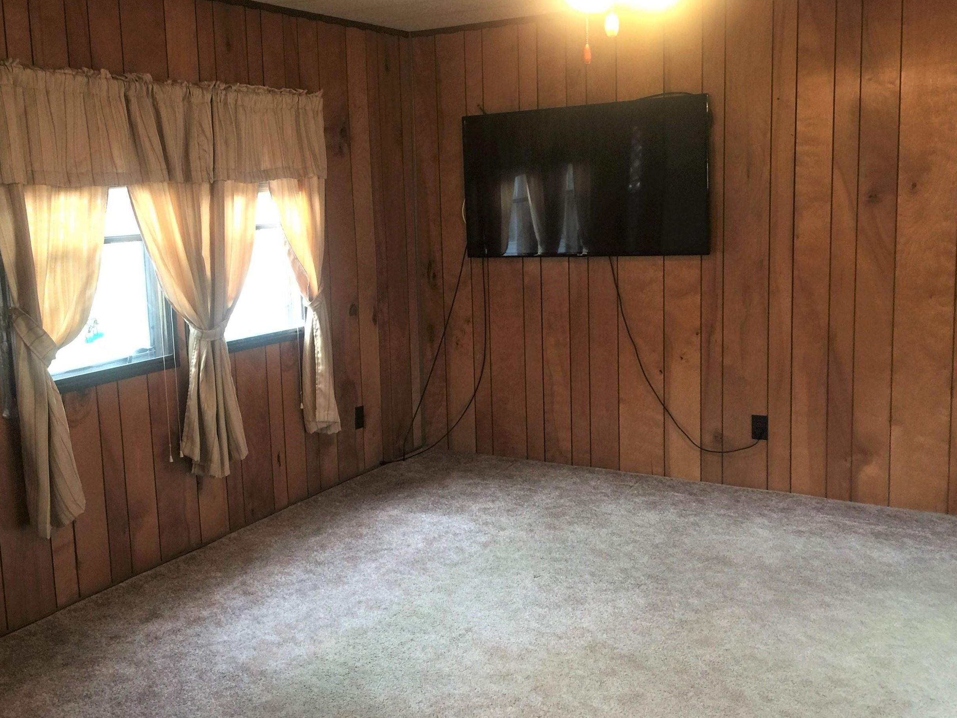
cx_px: 387
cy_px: 332
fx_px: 1023
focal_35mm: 37
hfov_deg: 49.8
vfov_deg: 38.6
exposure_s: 1/15
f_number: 2.2
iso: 64
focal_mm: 4.15
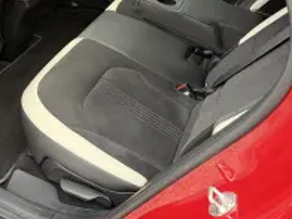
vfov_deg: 31.3
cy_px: 21
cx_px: 72
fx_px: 371
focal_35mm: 44
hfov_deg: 41.6
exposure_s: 1/60
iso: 320
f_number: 1.78
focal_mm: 6.76
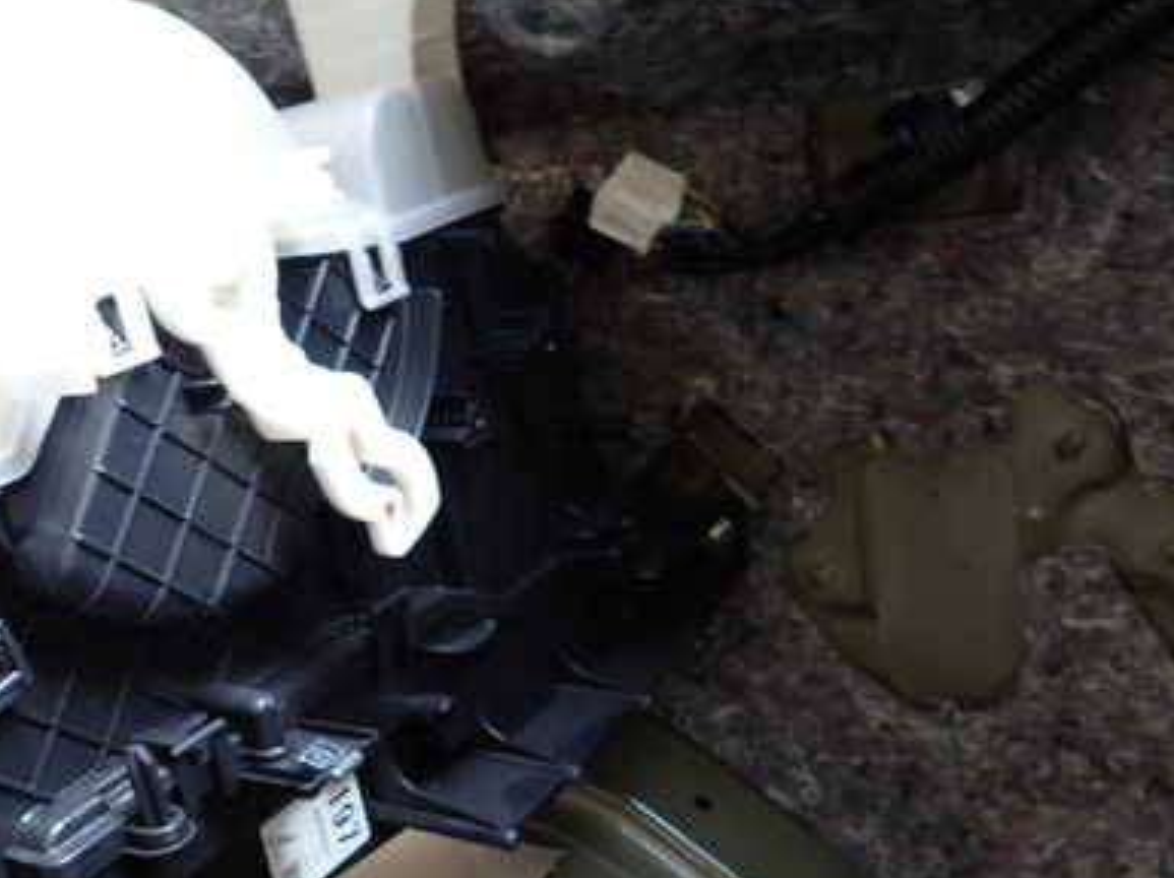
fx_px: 1321
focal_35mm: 39
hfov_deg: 47.6
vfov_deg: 36.4
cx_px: 464
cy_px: 573
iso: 200
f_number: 2
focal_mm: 4.5
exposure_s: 1/50
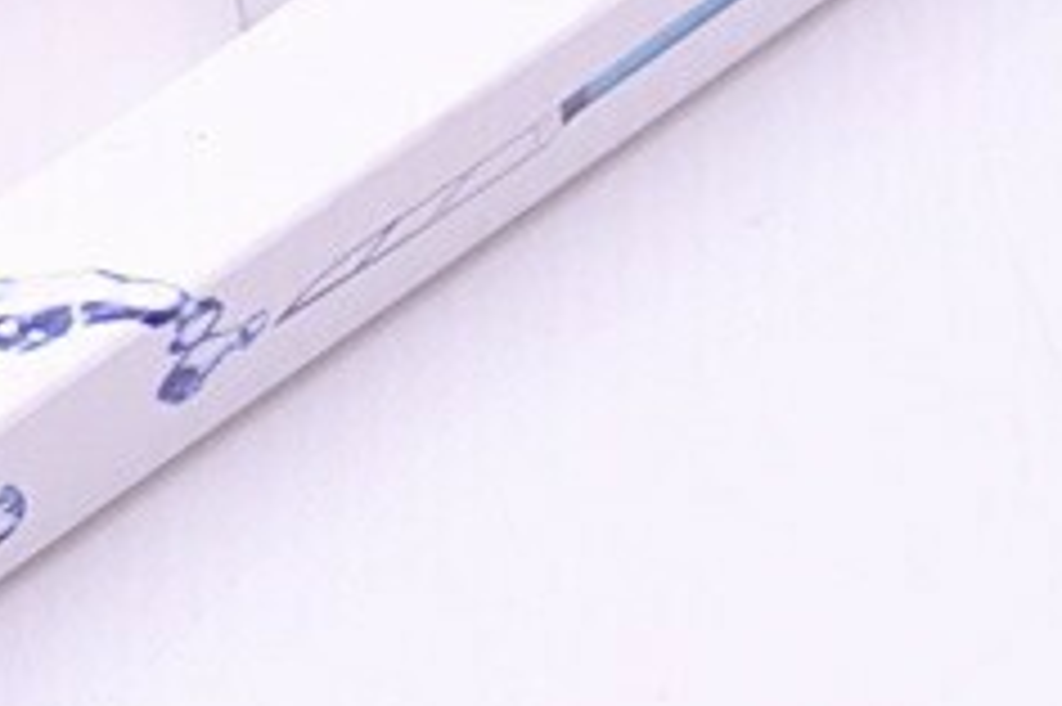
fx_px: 5365
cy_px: 402
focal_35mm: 182
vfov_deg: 7.5
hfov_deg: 11.0
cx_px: -364
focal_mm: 26
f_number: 5.6
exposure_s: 1/160
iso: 400
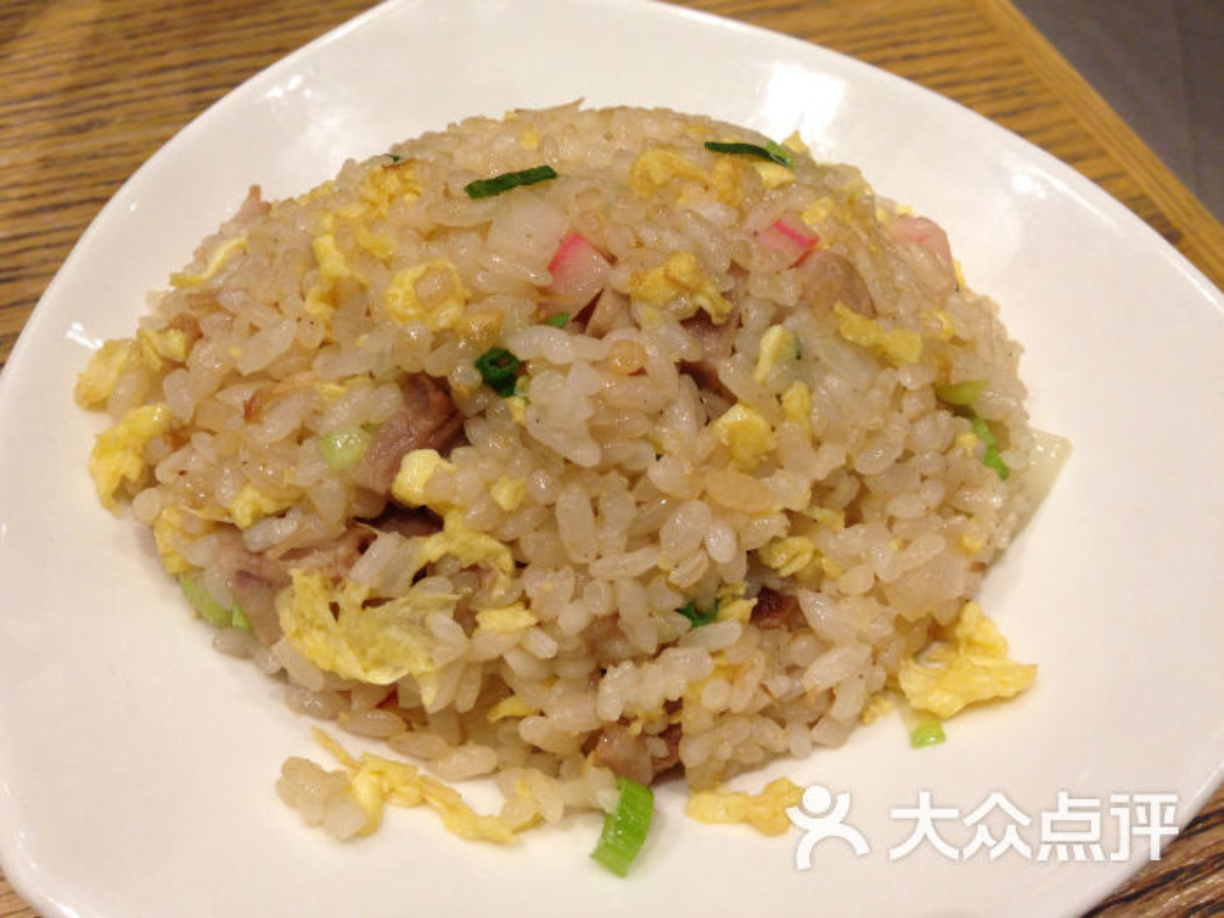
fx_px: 1167
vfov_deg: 42.9
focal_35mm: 33
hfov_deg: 55.4
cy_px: 459
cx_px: 612
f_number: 2.4
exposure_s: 1/20
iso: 125
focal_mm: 4.12
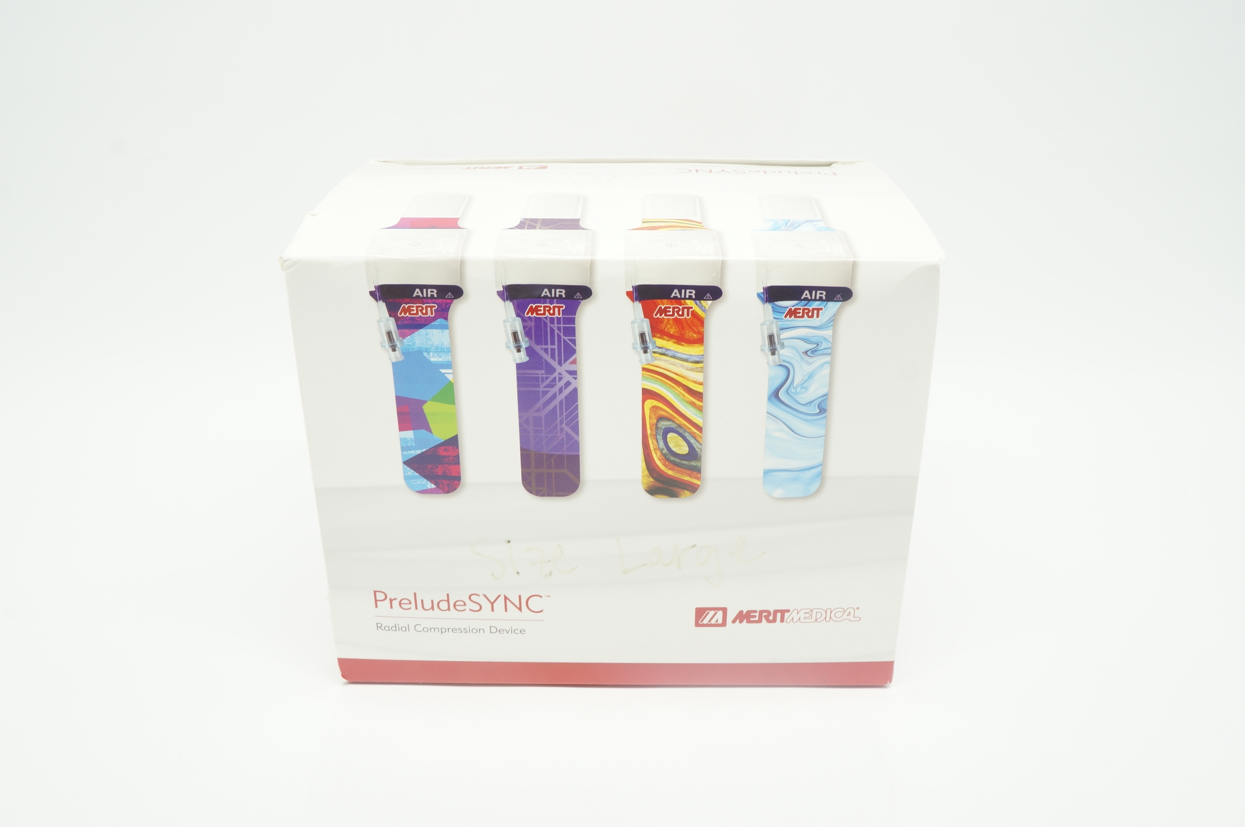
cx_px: 622
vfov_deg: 41.6
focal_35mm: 32
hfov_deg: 59.5
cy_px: 414
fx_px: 1088
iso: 400
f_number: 10
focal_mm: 21
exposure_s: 1/15
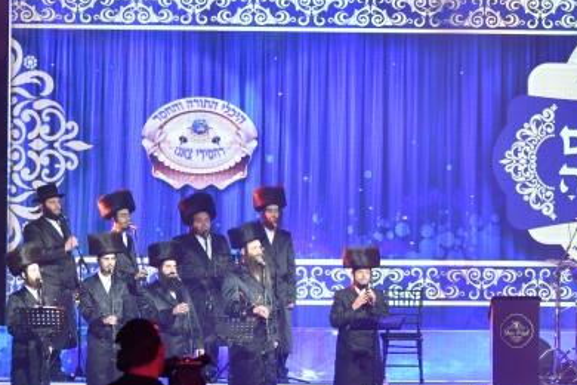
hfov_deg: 8.0
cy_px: 226
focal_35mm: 257
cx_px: 596
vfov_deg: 5.3
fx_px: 4119
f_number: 7.1
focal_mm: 98
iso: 640
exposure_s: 1/100
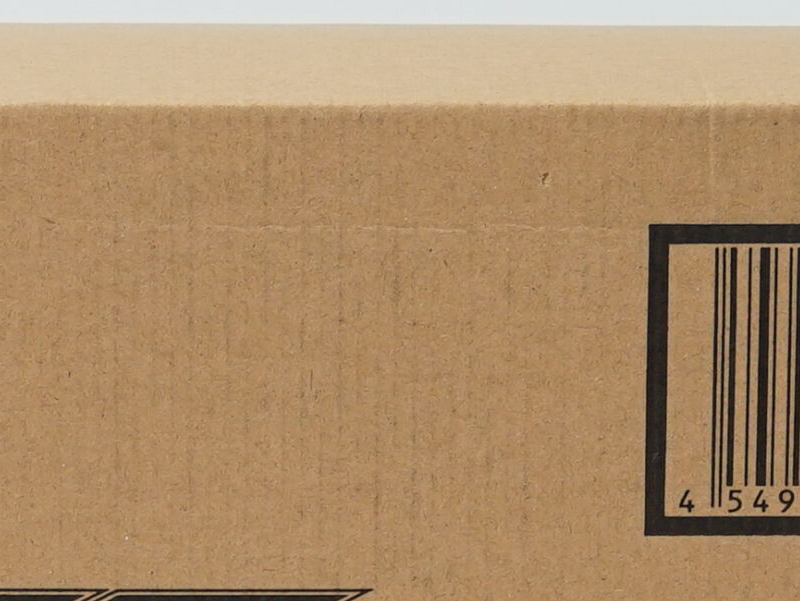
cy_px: 662
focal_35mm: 252
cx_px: 67
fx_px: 5825
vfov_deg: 5.9
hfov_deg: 7.8
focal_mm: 55
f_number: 10
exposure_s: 1/20
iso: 1000
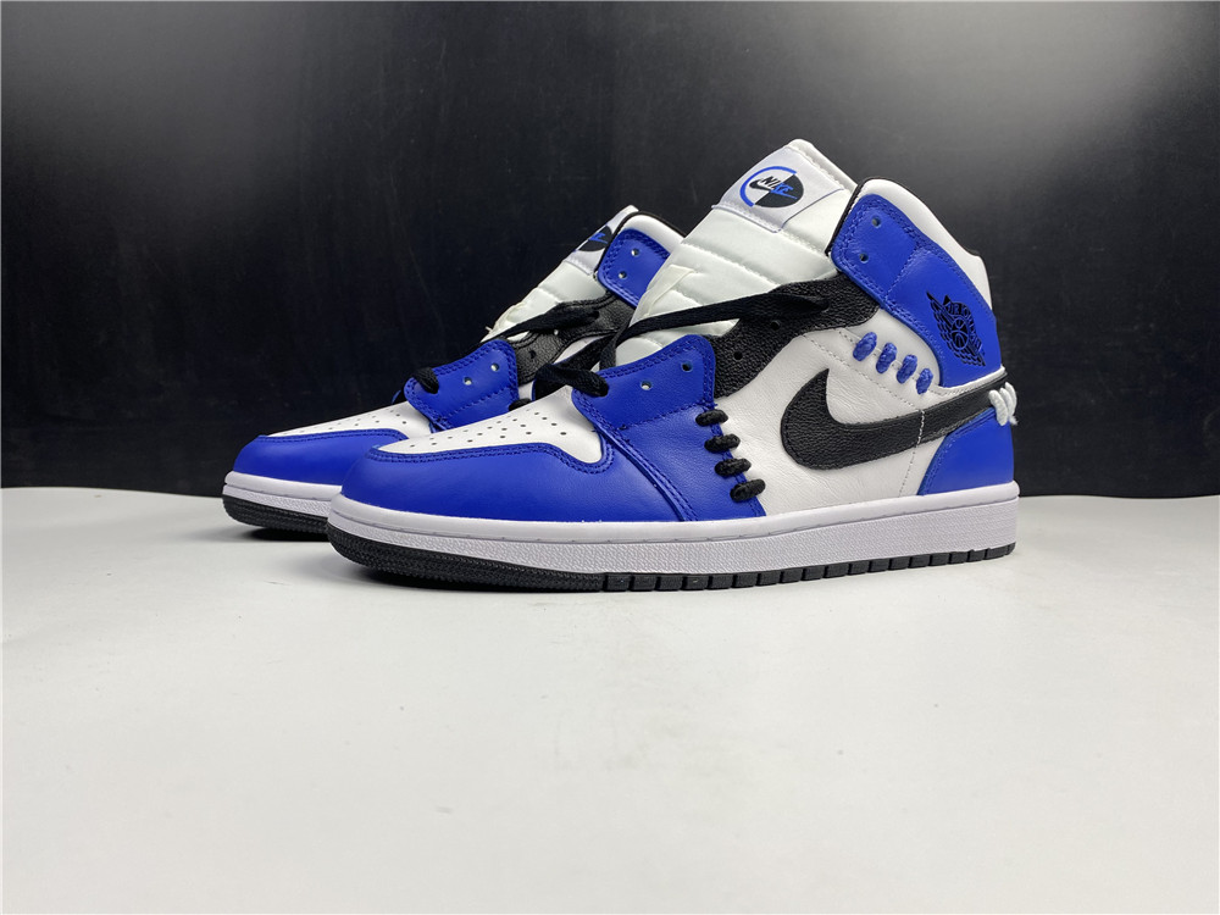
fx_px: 916
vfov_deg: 53.1
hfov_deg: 67.3
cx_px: 610
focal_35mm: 26
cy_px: 458
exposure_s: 1/100
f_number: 1.8
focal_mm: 4.25
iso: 40
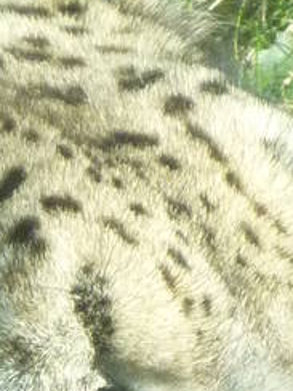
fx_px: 7336
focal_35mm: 650
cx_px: -38
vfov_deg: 3.0
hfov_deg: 2.3
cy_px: 465
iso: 200
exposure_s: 1/80
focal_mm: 17.5
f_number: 5.7
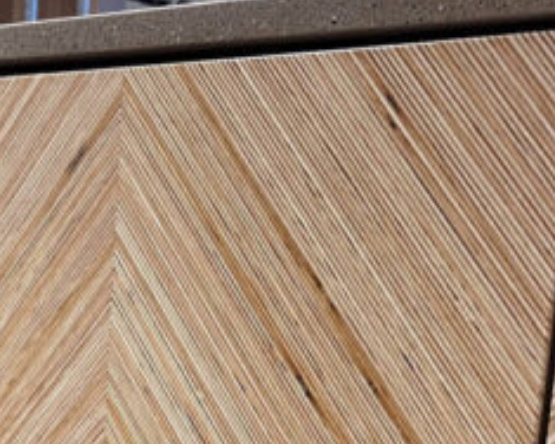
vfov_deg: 17.3
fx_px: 1363
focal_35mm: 83
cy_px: 593
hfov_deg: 22.7
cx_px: 123
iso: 100
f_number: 1.6
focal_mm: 5.1
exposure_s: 1/50
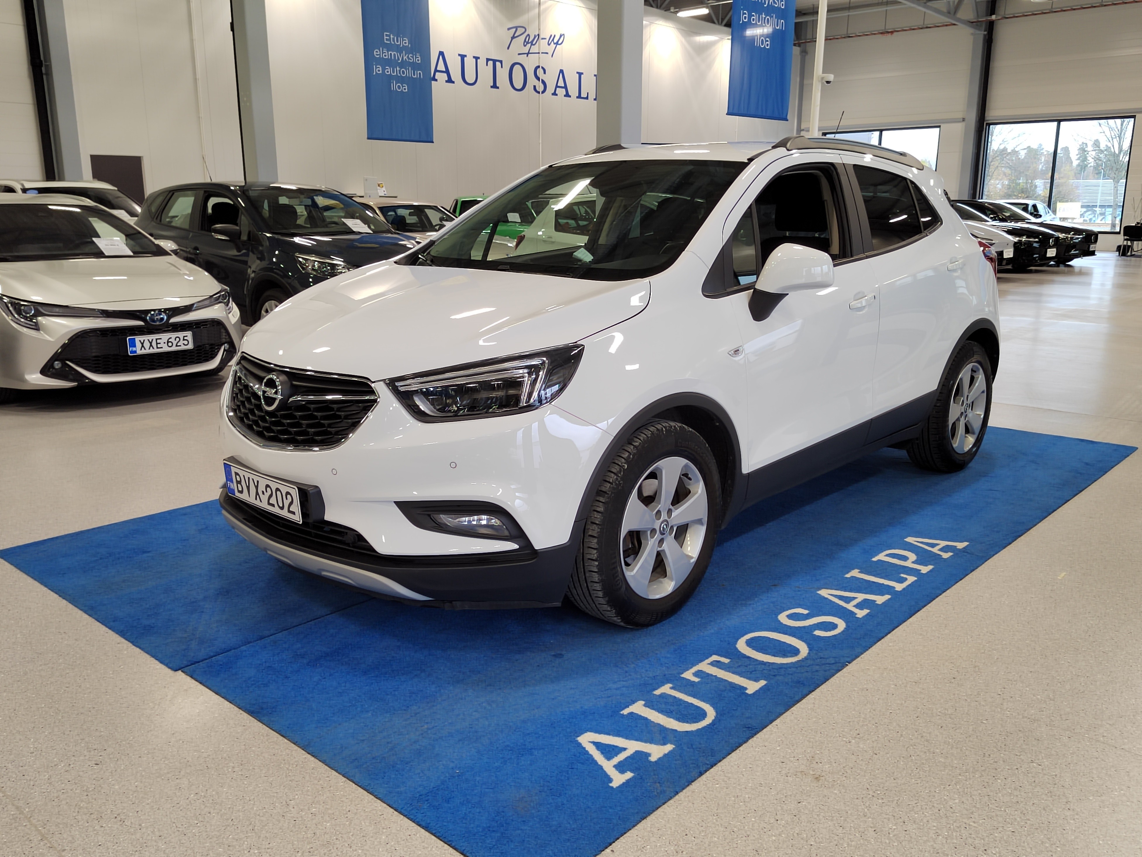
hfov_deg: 61.7
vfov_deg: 48.2
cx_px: 571
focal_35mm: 29
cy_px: 428
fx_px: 957
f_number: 1.9
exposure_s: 1/100
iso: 459
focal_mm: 5.52
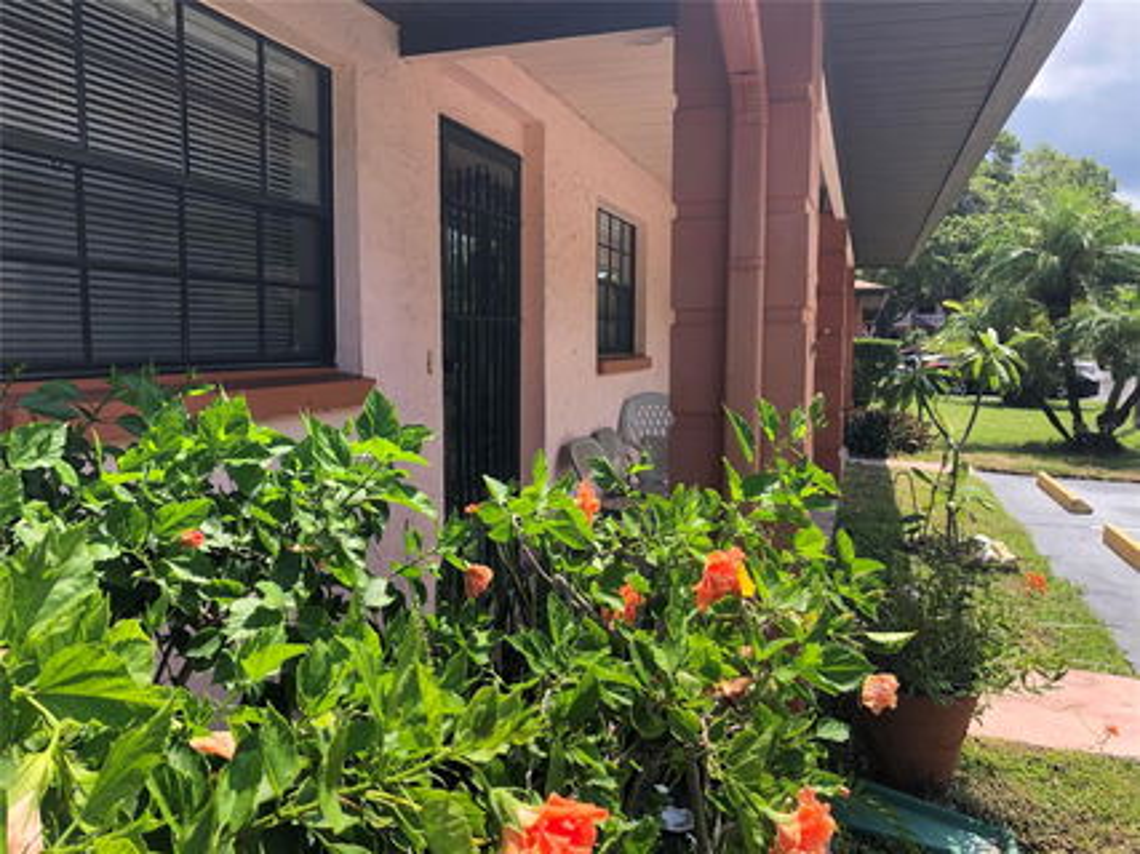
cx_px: 570
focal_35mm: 28
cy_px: 427
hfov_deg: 63.5
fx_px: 922
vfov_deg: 49.7
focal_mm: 3.99
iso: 20
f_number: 1.8
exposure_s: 1/695
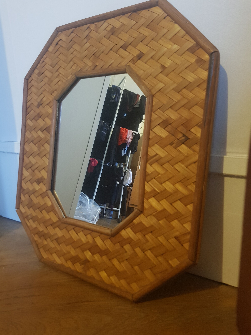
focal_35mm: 26
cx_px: 126
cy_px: 168
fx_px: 251
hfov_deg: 53.1
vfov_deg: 67.3
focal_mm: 4.2
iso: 320
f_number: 1.7
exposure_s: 1/10
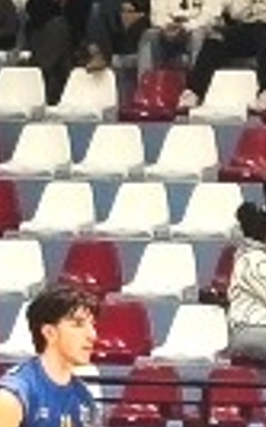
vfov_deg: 4.3
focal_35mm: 489
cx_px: 529
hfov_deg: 2.7
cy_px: 543
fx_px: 5678
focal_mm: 6.18
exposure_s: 1/50
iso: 250
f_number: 1.65
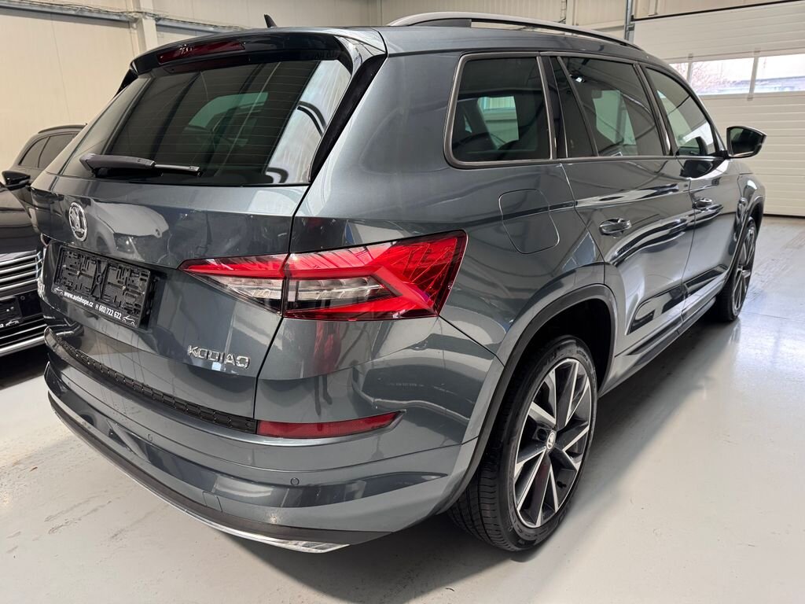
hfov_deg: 71.6
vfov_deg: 56.8
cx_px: 402
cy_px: 302
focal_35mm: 24
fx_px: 558
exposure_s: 1/50
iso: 320
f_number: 1.78
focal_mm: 6.76
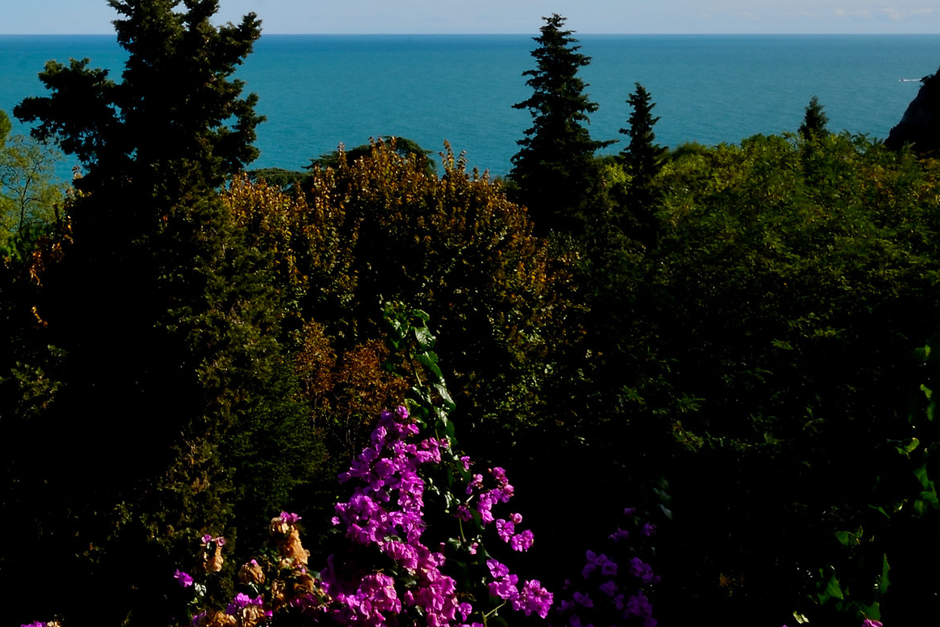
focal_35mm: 62
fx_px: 1619
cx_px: 36
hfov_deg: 30.4
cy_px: 83
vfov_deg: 21.5
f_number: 22
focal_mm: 20
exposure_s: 1/30
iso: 100
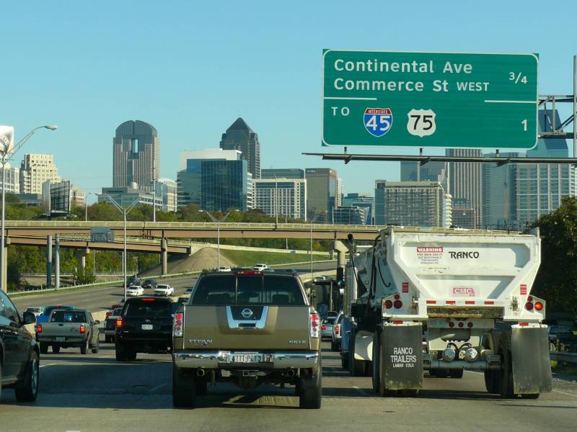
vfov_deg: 17.0
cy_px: 216
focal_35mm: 87
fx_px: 1450
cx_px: 288
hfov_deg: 22.5
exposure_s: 1/320
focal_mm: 12.3
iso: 100
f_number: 5.6
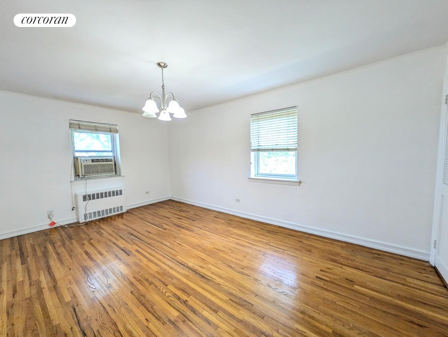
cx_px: 224
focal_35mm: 14
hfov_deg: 102.0
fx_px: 181
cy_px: 168
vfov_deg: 85.7
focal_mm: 1.83
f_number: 2.2
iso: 111
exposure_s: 1/60
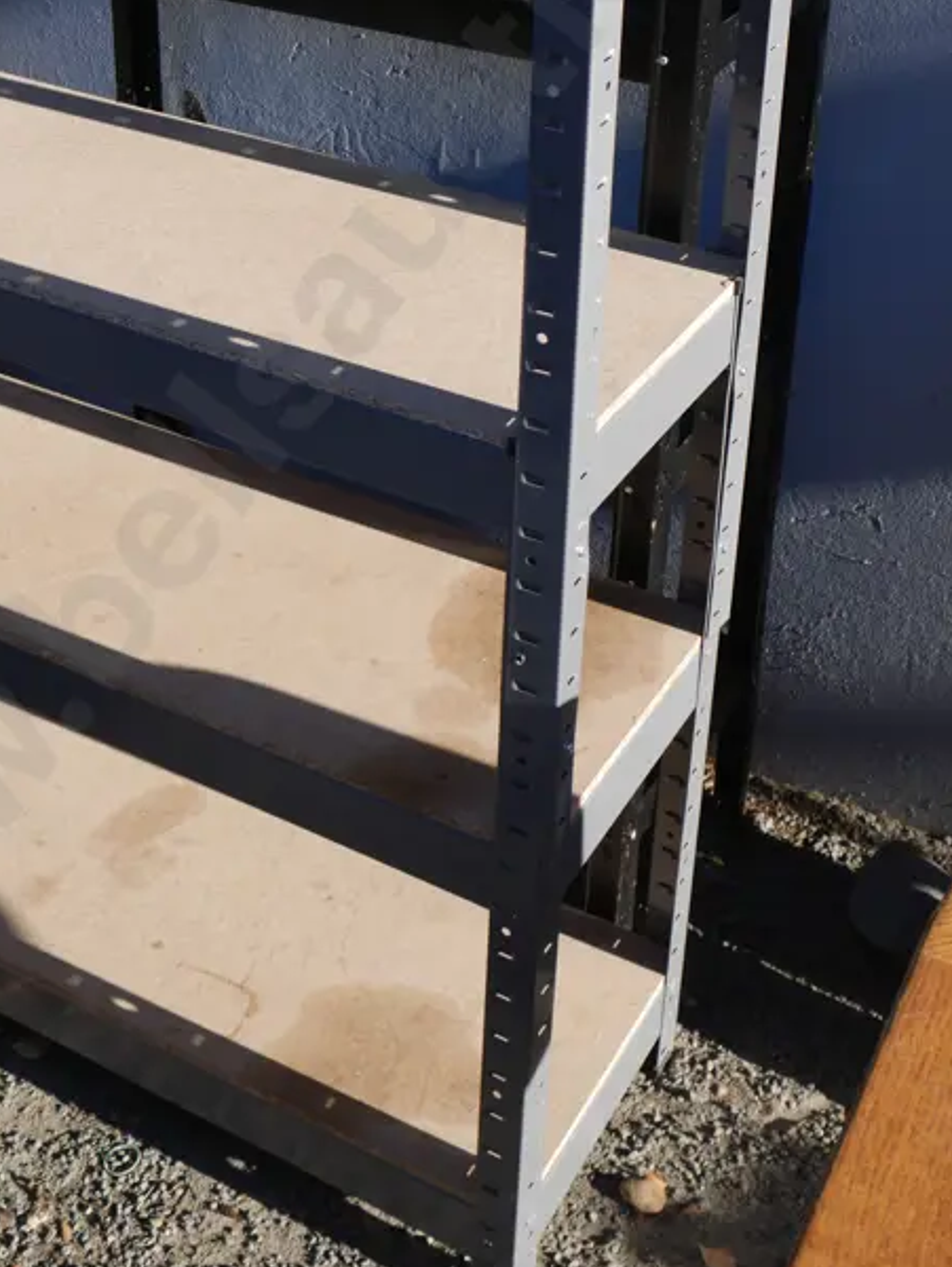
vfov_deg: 32.0
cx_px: 419
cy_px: 201
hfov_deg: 25.2
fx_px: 2124
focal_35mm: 58
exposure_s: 1/320
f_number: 6.3
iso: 200
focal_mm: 17
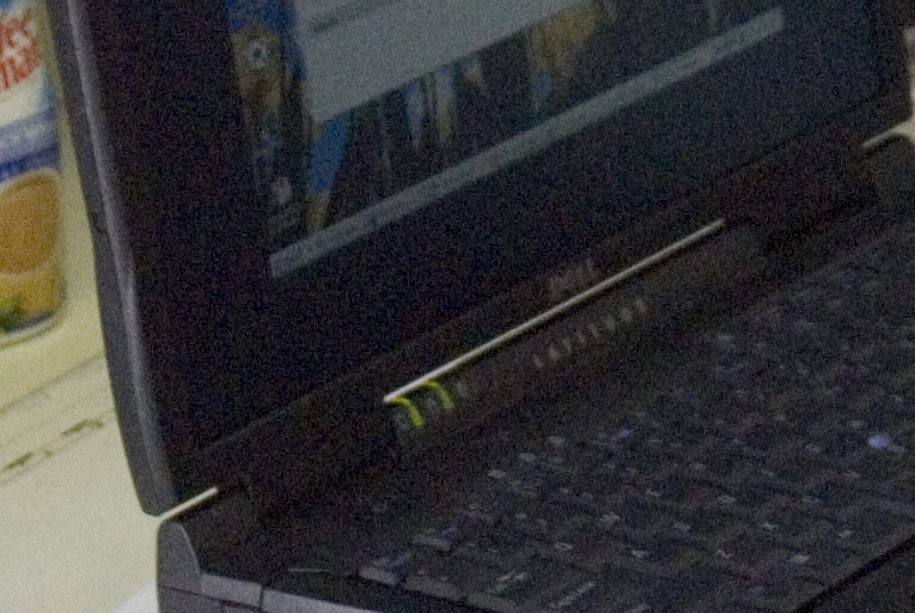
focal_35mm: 258
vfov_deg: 5.3
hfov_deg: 7.9
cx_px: 1248
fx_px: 6565
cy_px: -202
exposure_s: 1/90
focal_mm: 34
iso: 800
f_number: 5
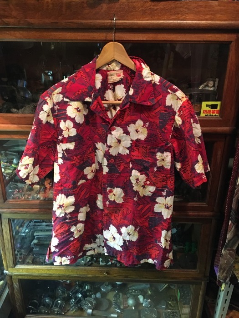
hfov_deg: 48.2
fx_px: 267
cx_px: 120
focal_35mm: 29
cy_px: 159
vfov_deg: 61.7
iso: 250
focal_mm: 4.15
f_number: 2.2
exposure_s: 1/15
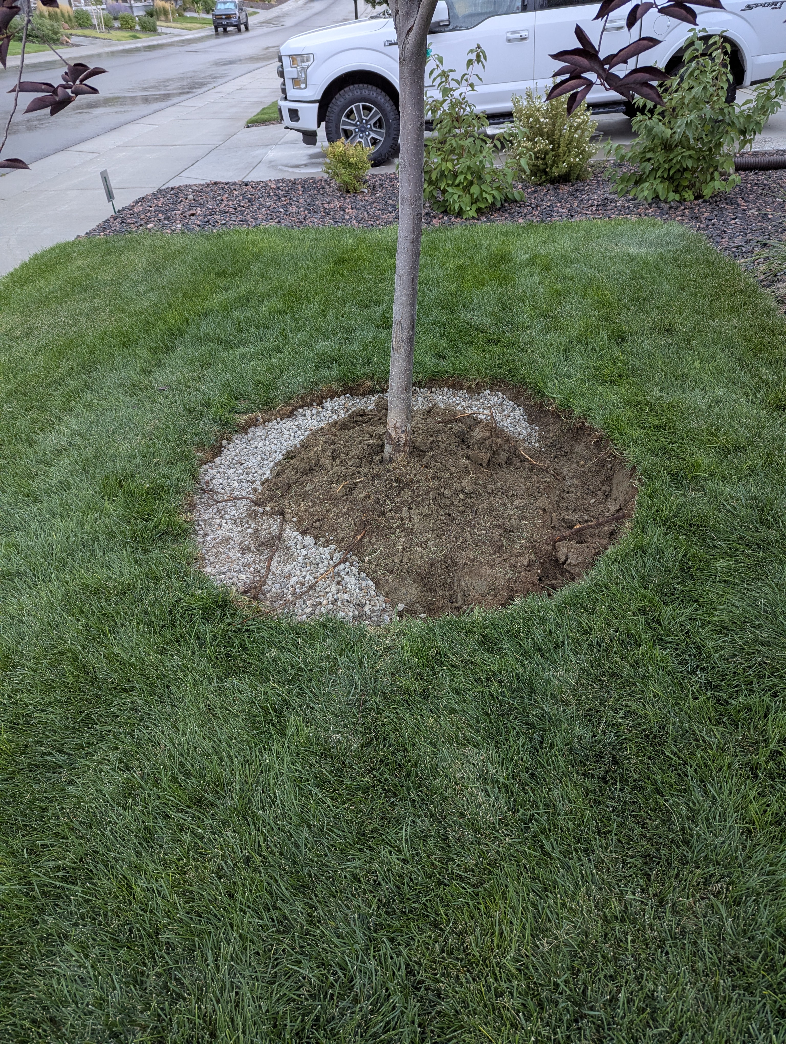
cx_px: 393
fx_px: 725
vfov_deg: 71.5
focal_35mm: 24
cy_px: 522
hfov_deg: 56.9
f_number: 1.85
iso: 116
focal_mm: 6.81
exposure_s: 1/214
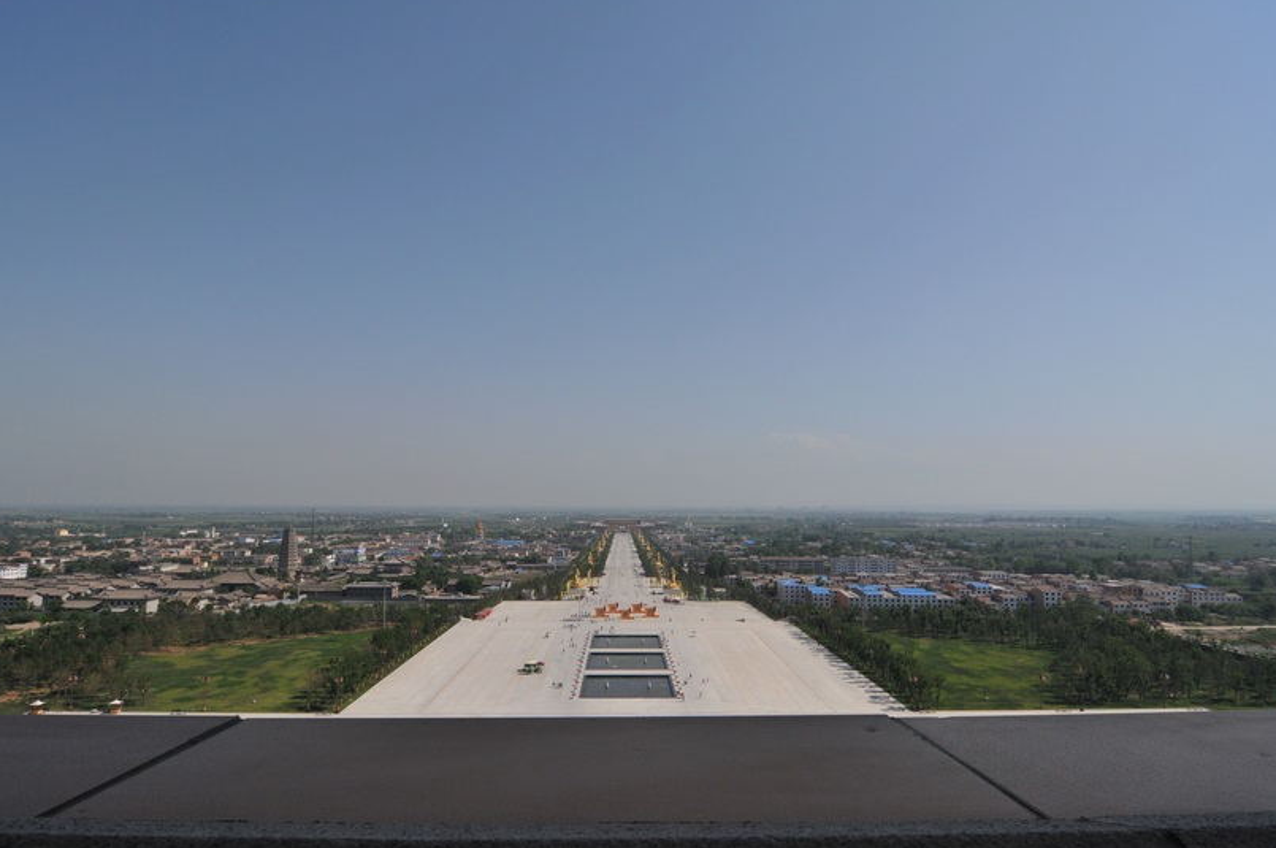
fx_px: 673
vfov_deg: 64.4
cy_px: 440
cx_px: 648
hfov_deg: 87.0
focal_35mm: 19
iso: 500
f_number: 7.1
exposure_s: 1/3200
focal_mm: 12
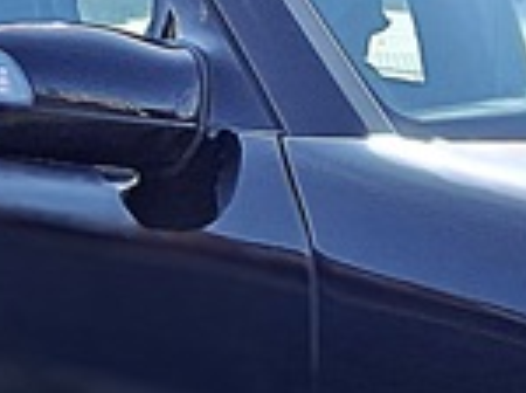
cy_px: 716
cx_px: 579
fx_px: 2534
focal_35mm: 167
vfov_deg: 8.5
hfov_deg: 11.7
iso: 32
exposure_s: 1/714
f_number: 1.8
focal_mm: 4.69
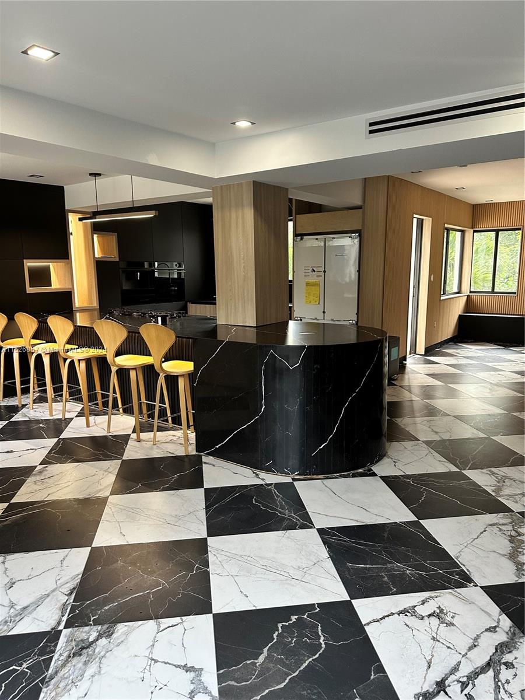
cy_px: 350
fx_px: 485
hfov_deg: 56.8
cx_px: 262
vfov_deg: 71.6
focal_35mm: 24
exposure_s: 1/60
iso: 250
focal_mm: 6.86
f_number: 1.78
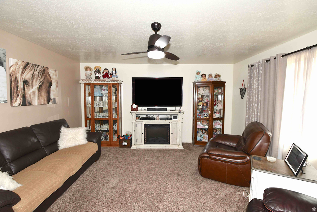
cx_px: 158
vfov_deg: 77.3
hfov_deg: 100.4
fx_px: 132
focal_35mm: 15
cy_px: 106
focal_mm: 10
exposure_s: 1/60
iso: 1000
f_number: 7.1
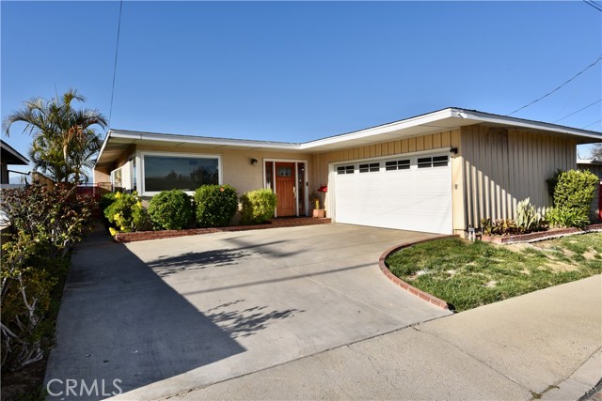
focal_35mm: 21
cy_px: 200
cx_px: 301
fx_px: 351
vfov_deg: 59.5
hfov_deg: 81.2
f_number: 11
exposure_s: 1/200
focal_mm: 21
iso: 100
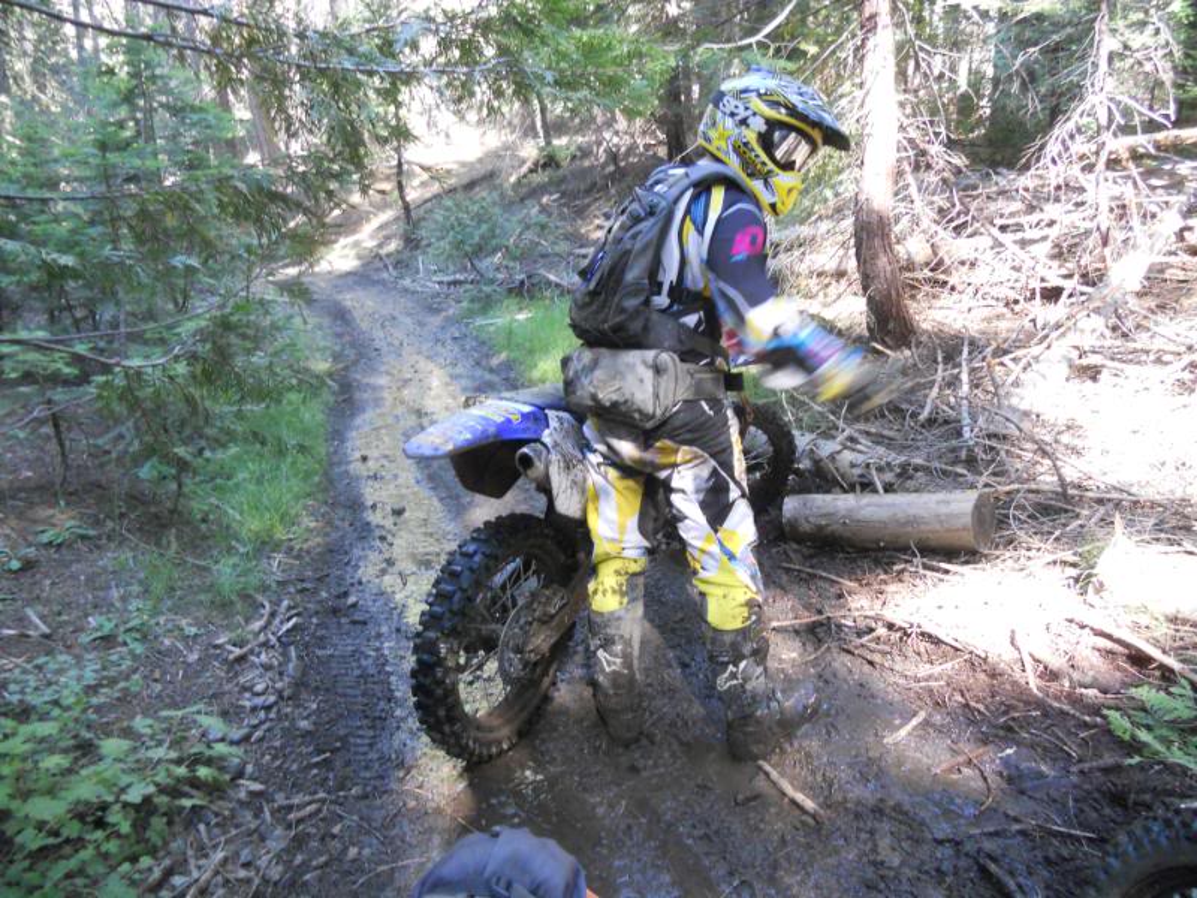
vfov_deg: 51.4
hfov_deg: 65.3
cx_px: 598
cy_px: 449
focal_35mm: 27
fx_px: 934
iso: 250
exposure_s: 1/30
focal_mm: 4.9
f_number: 3.2
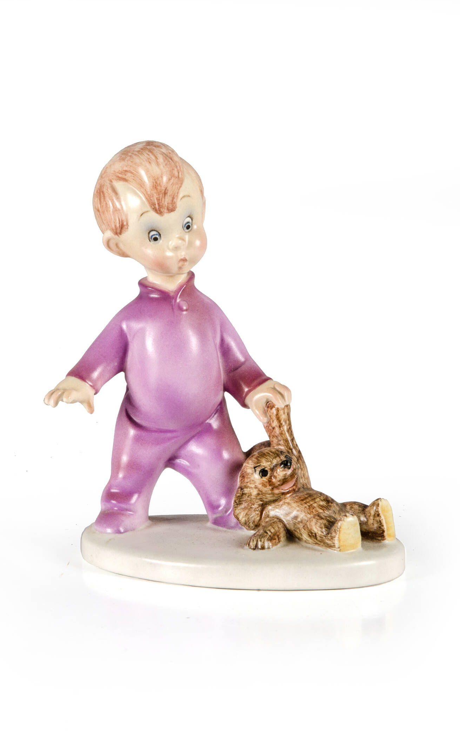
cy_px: 369
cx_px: 226
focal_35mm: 131
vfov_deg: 16.0
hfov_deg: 10.0
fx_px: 2618
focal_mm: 85
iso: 100
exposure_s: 1/250
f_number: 22
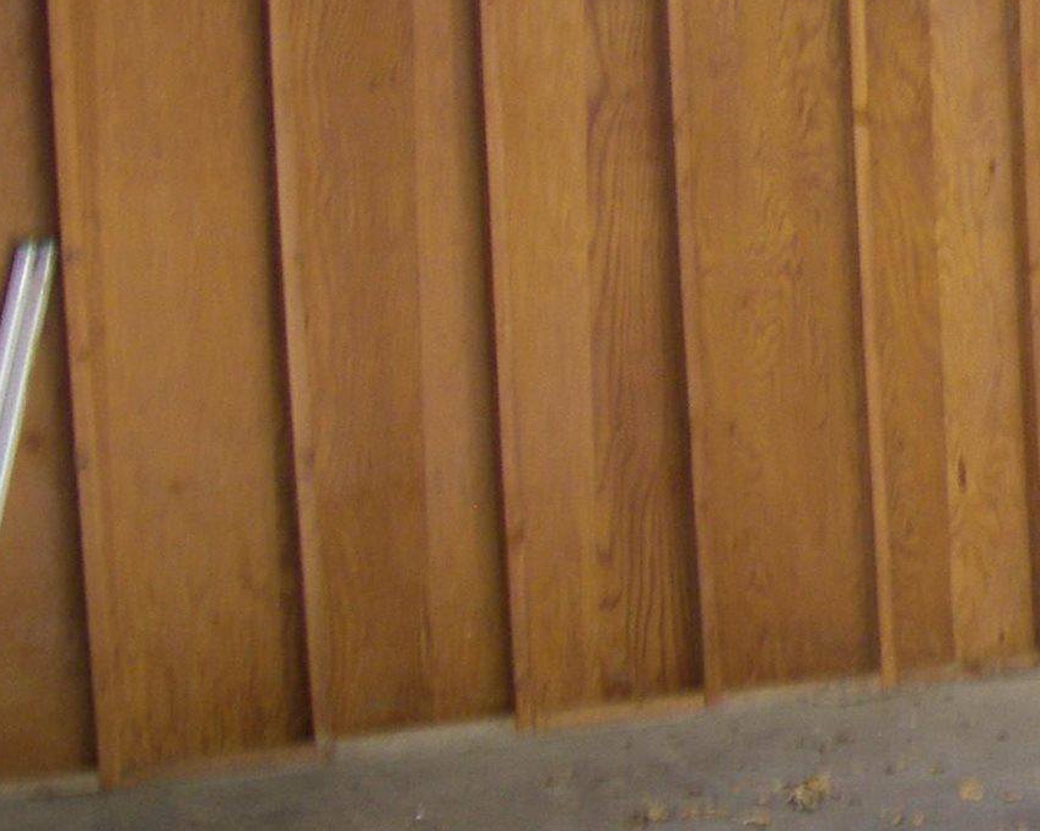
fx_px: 2615
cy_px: 243
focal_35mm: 85
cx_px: 1757
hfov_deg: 18.6
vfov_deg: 18.0
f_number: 2.8
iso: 100
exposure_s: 1/10
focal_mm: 5
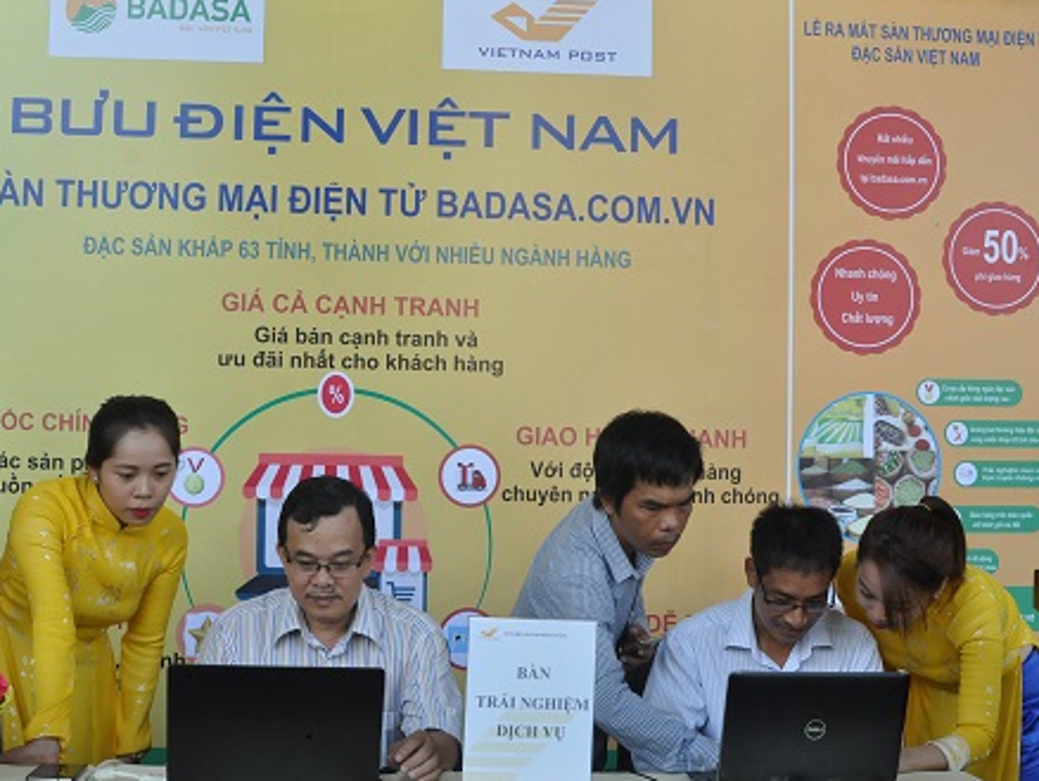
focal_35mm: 58
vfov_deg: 25.4
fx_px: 1728
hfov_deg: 33.4
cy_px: 393
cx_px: 477
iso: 1000
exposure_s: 1/250
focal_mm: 35
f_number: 8
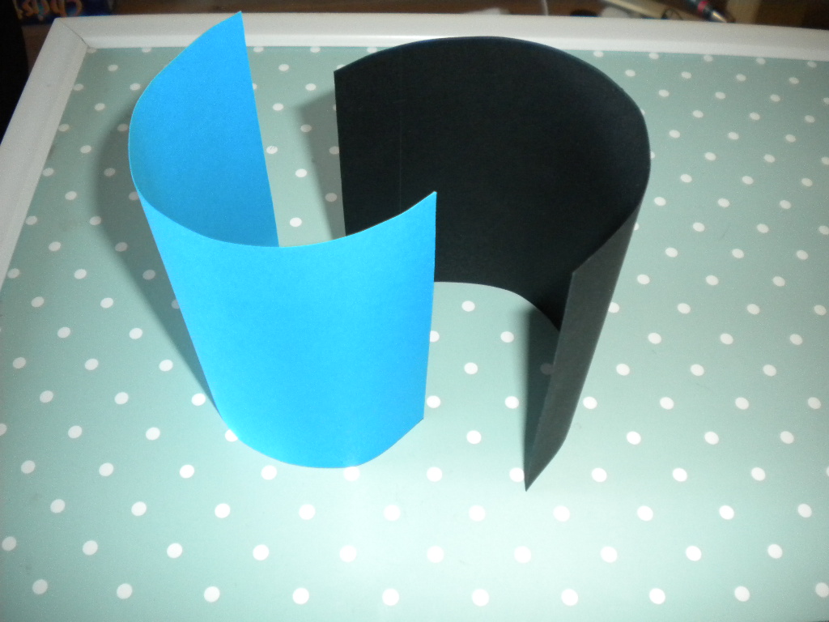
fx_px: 838
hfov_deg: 52.6
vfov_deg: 40.7
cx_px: 414
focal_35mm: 35
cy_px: 311
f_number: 3.1
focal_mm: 6.3
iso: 400
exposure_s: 1/30
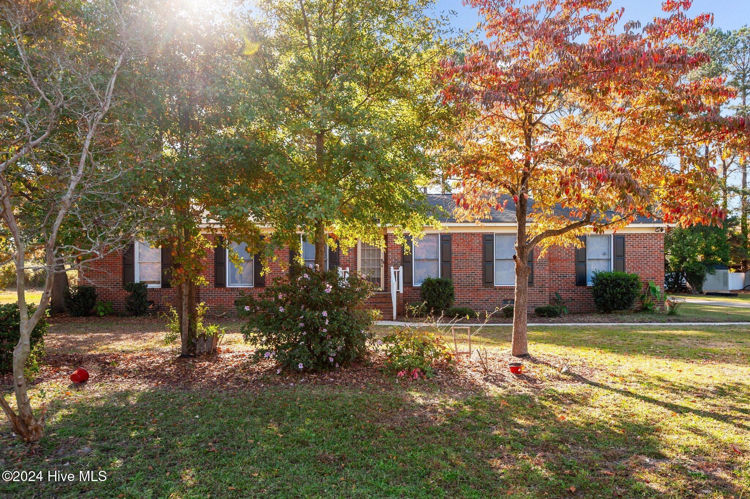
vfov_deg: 55.0
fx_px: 479
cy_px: 250
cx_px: 375
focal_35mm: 23
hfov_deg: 76.1
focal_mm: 23
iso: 400
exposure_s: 1/160
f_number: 6.3
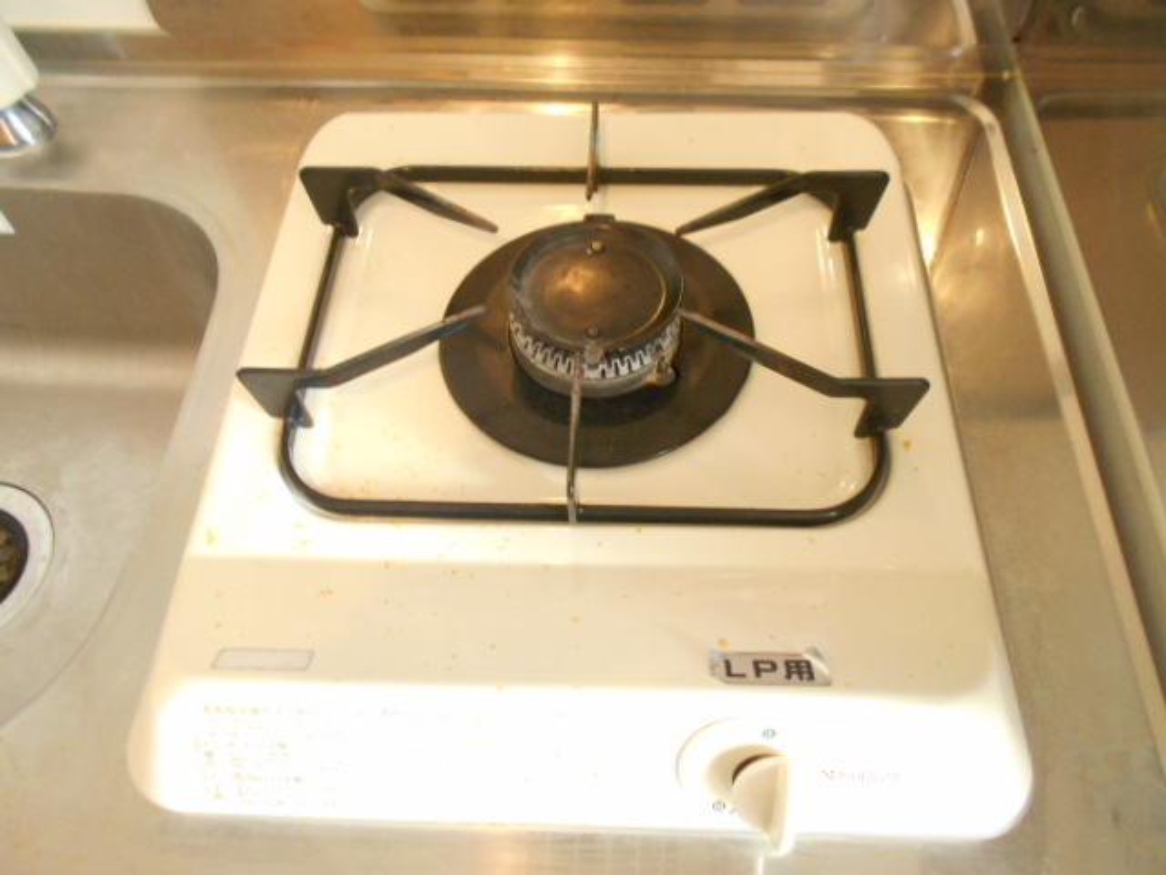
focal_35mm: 26
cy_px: 438
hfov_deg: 67.3
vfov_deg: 53.1
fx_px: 876
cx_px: 583
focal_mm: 4.6
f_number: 3.2
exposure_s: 1/25
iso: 400
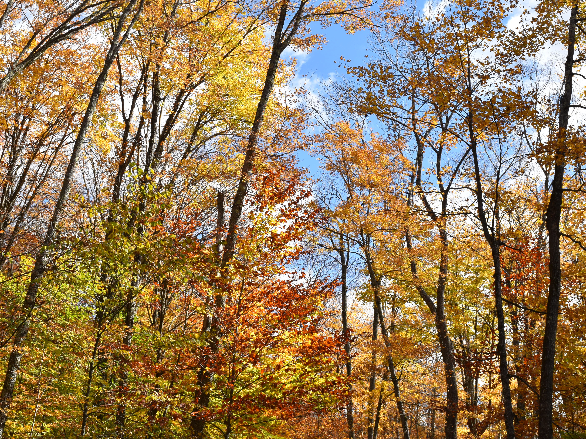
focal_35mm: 46
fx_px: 779
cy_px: 195
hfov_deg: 41.2
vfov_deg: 31.5
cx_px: 295
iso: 200
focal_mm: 24
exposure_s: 1/320
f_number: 9
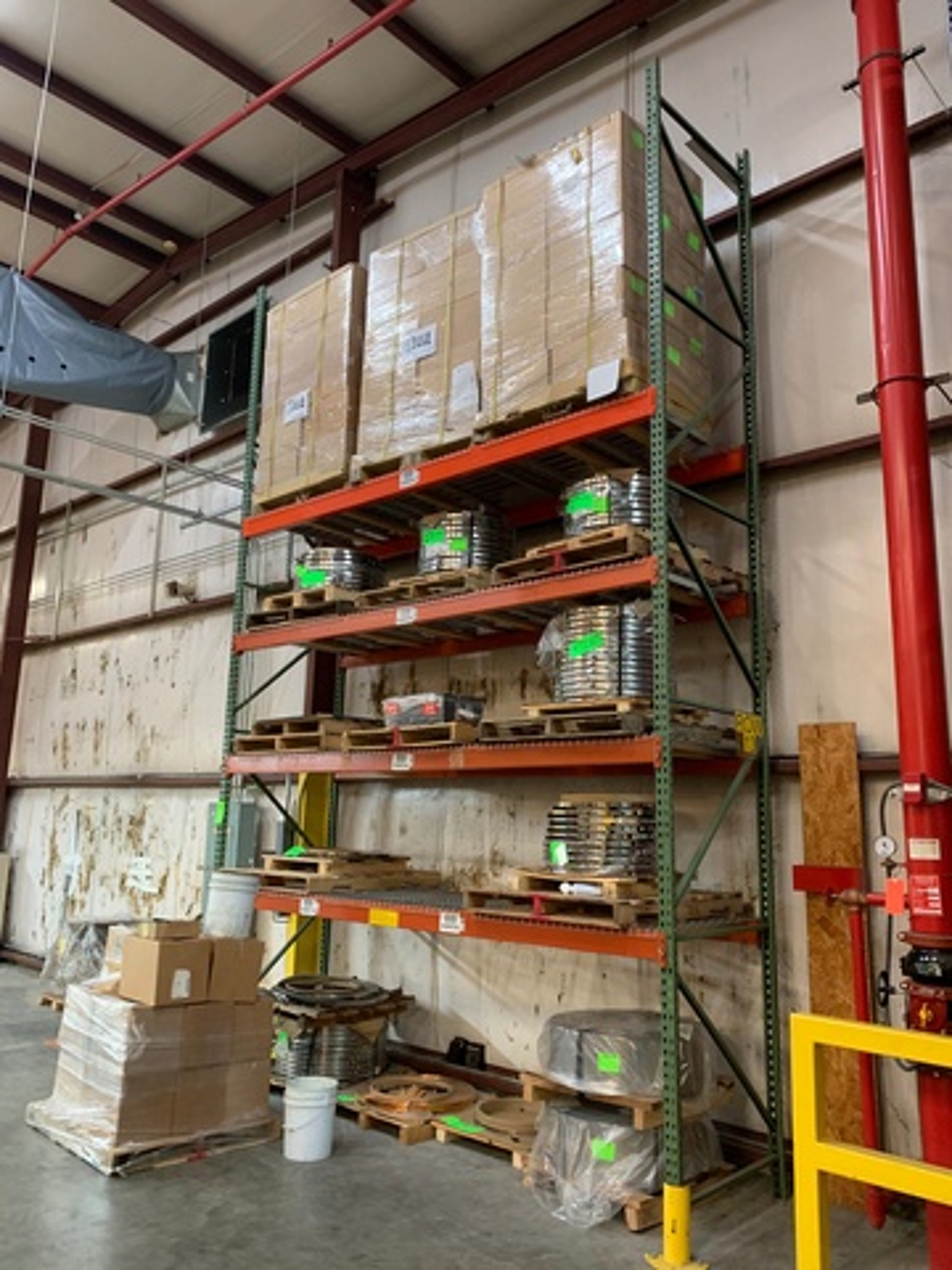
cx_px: 476
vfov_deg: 67.3
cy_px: 635
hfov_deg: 53.1
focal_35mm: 26
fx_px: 953
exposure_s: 1/40
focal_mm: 4.25
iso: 320
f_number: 1.8
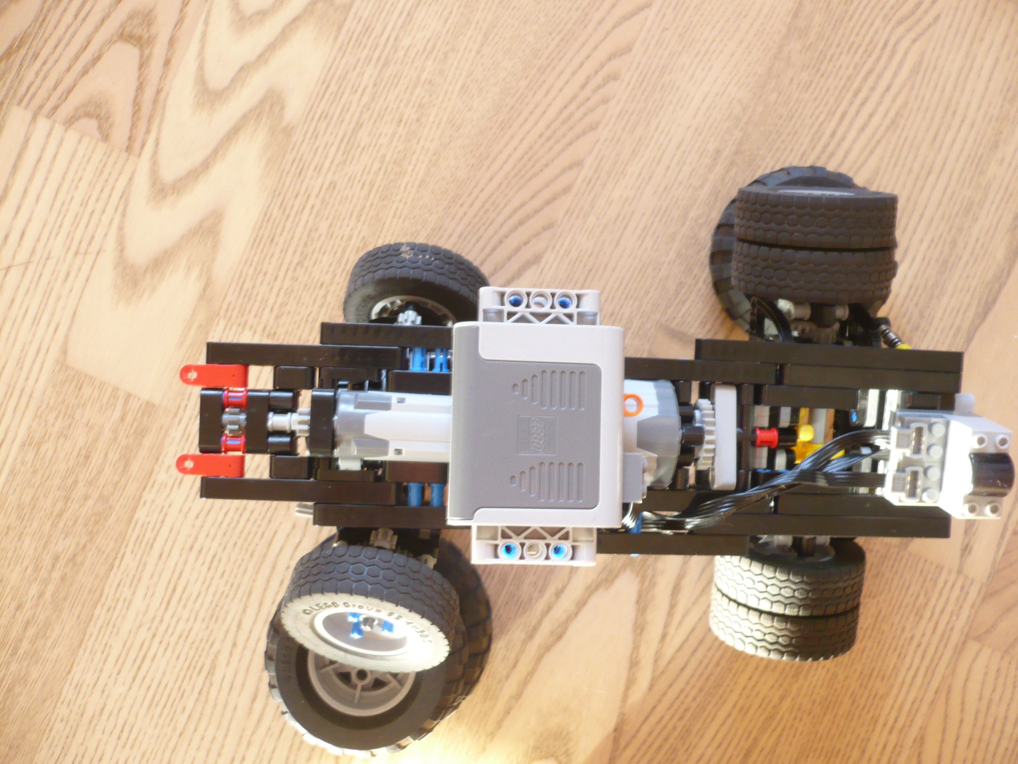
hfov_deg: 52.6
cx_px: 509
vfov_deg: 40.7
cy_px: 382
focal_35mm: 35
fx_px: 1029
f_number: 2.8
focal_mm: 5.8
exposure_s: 1/10
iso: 200
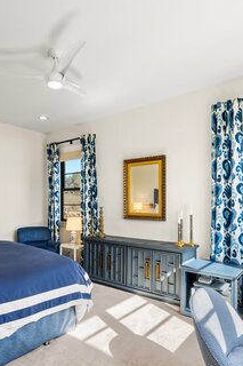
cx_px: 96
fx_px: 243
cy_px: 202
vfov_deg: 73.6
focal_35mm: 24
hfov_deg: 52.7
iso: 100
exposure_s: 1/25
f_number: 8
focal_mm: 12
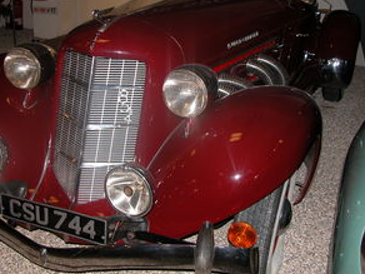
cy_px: 115
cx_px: 165
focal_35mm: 48
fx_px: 506
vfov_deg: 30.2
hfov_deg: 39.6
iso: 100
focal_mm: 8.9
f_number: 2.8
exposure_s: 1/60
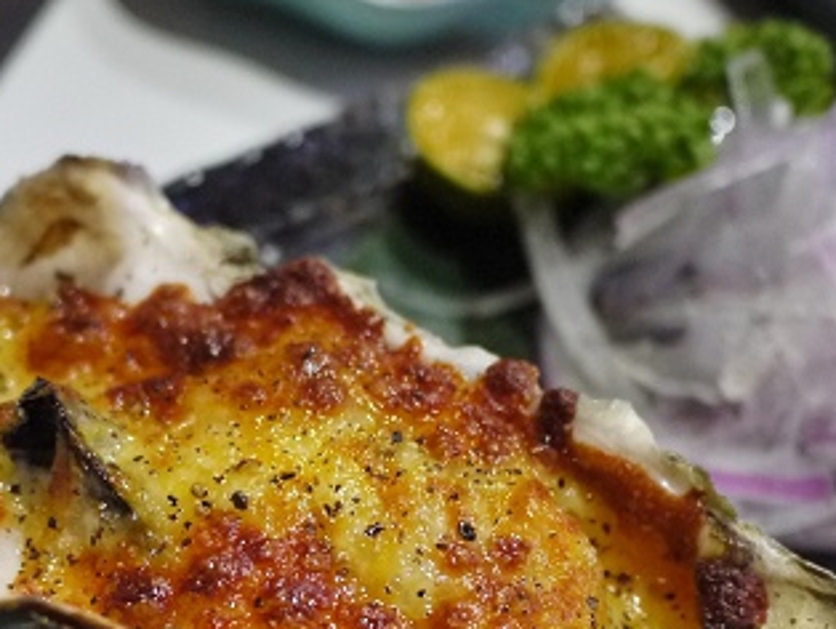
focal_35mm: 57
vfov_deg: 25.1
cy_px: 544
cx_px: 389
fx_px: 1378
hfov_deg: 33.7
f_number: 2.5
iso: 800
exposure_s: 1/25
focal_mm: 14
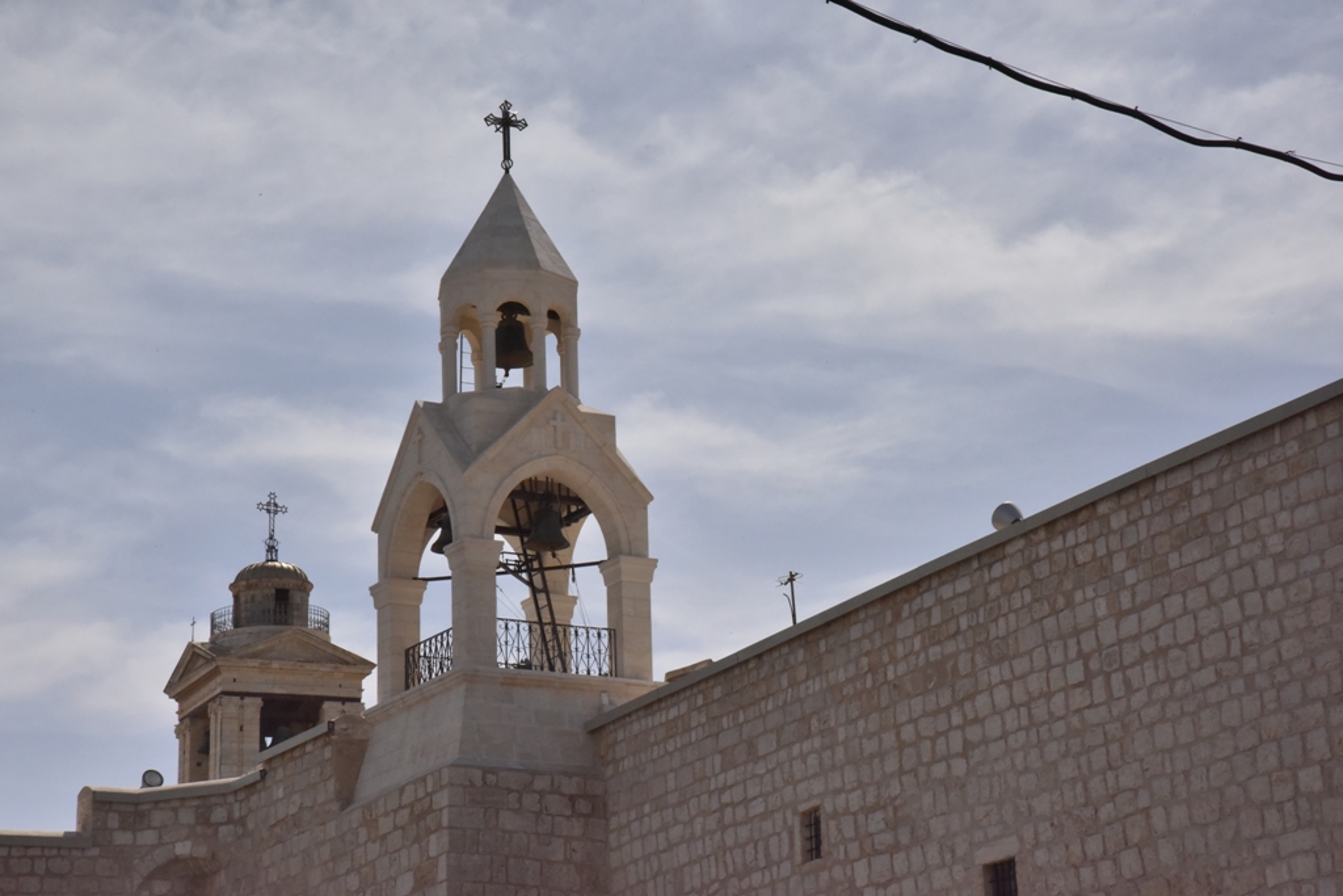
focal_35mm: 92
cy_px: 448
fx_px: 3432
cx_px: 672
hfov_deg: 22.1
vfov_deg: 14.9
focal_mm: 92
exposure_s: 1/4000
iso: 2500
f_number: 22
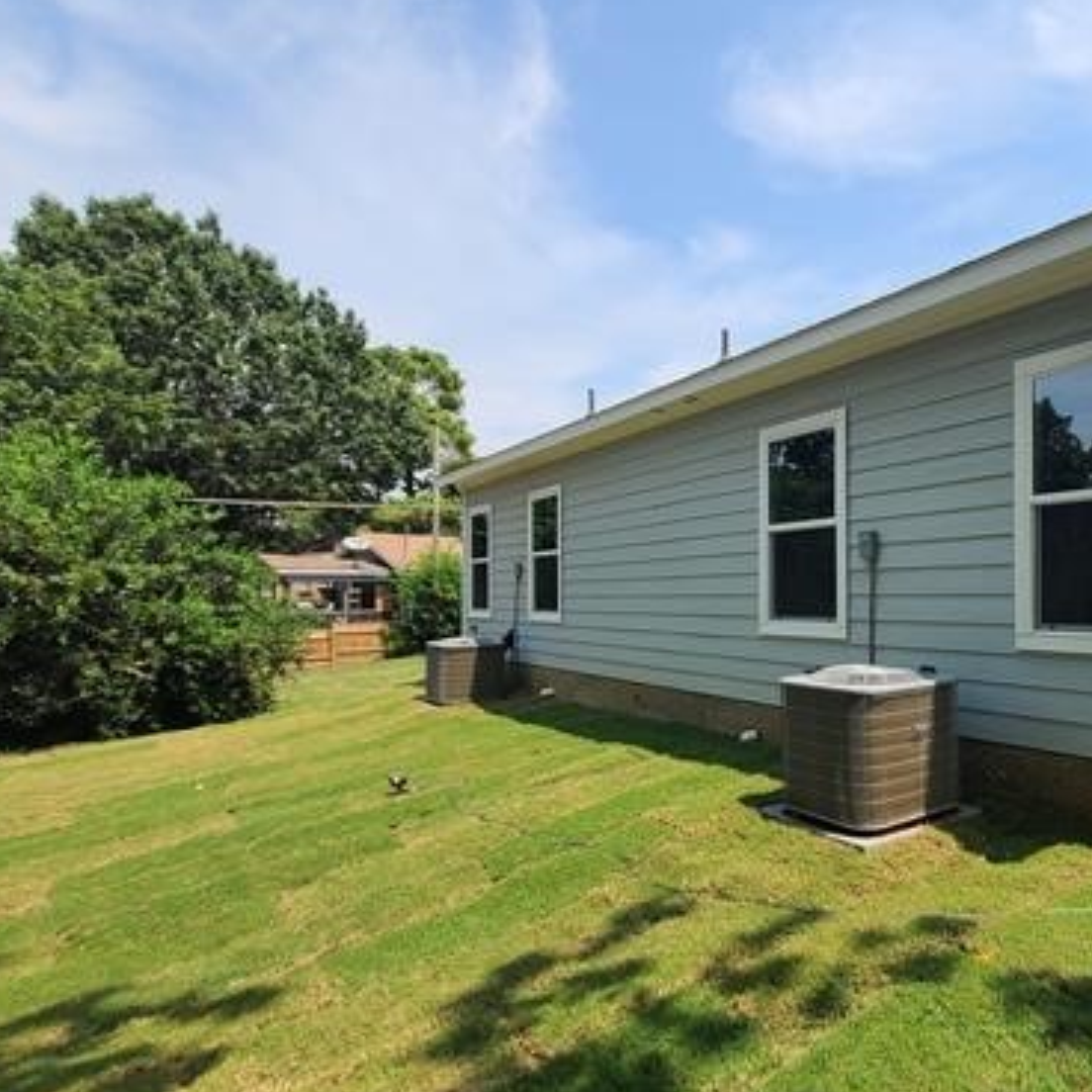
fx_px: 714
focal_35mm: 20
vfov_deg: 74.6
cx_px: 864
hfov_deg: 68.2
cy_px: 599
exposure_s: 1/1588
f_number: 2.2
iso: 64
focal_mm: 2.2
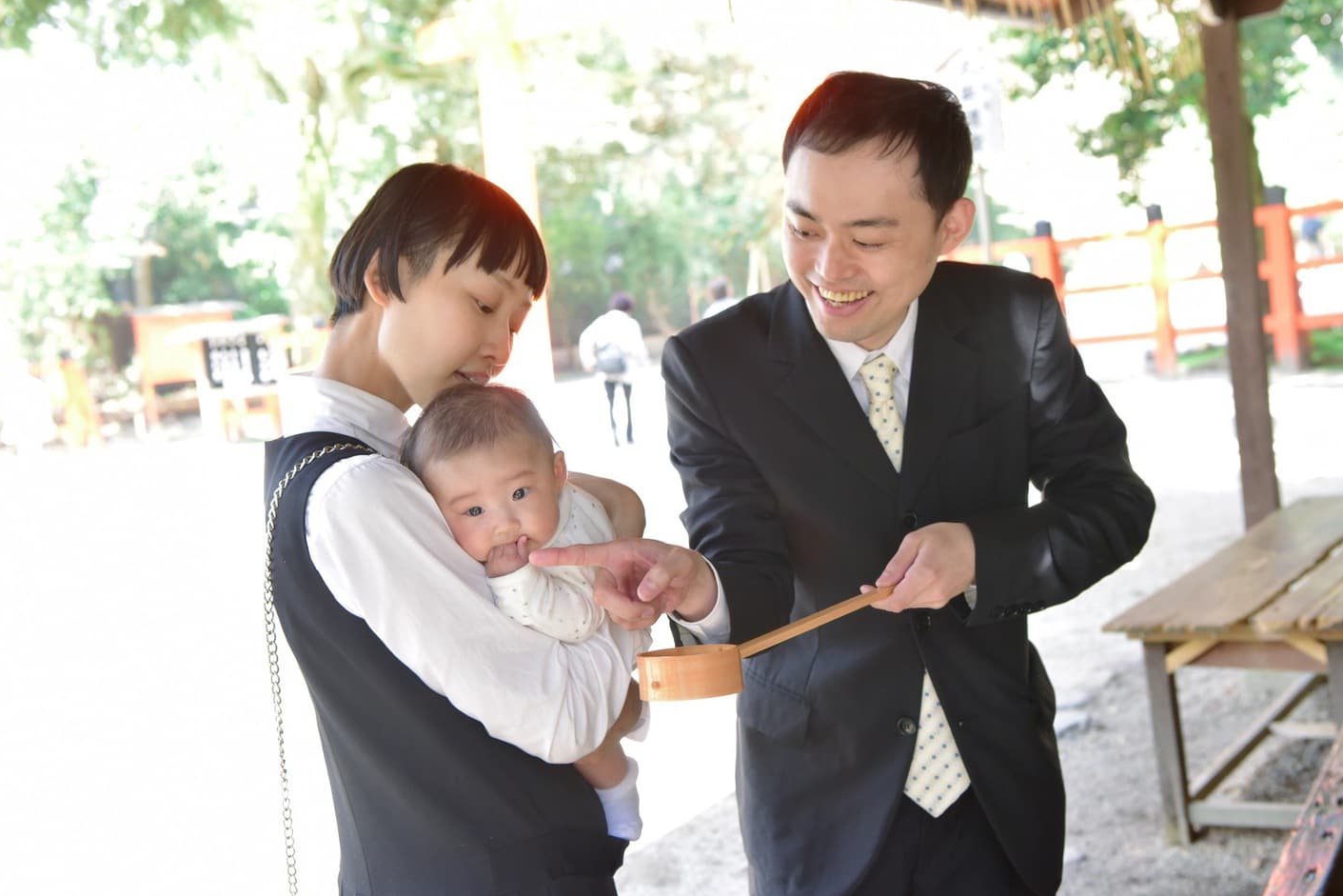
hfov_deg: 40.3
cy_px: 457
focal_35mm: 49
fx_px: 1828
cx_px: 674
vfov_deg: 27.5
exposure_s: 1/100
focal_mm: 48
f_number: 5.6
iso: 2000
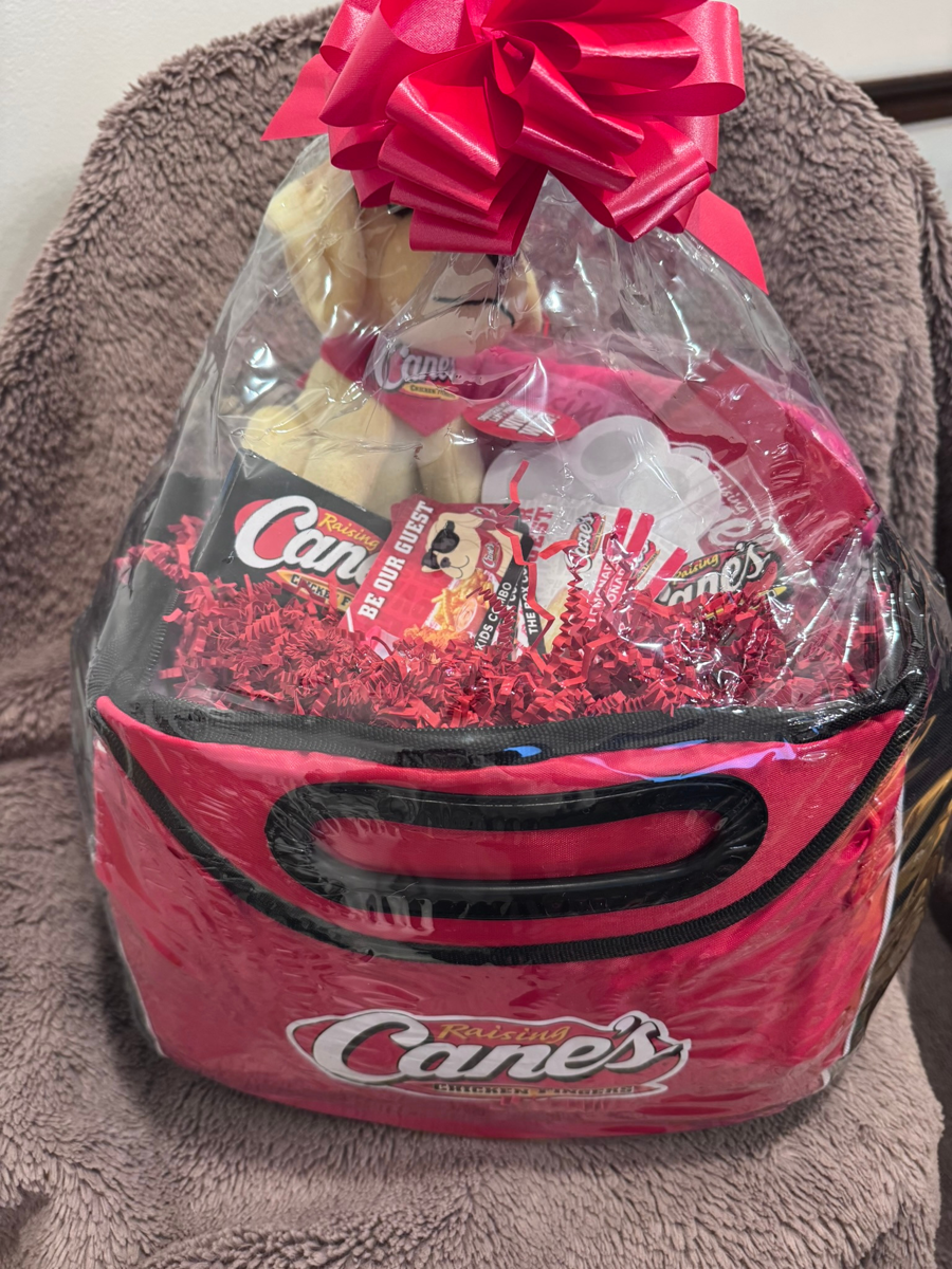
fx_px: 880
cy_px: 634
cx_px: 476
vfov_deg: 71.6
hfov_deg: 56.8
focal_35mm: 24
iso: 320
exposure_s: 1/60
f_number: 1.78
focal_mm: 6.76
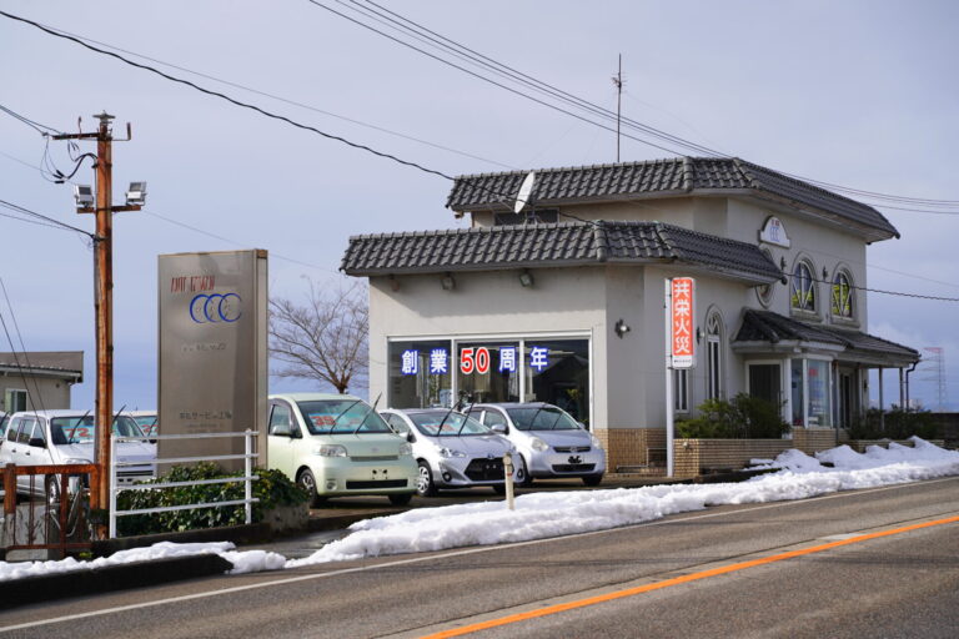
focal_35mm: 75
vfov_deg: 18.2
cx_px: 480
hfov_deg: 27.0
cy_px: 320
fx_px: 1998
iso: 100
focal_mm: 75
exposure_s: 1/60
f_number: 6.3
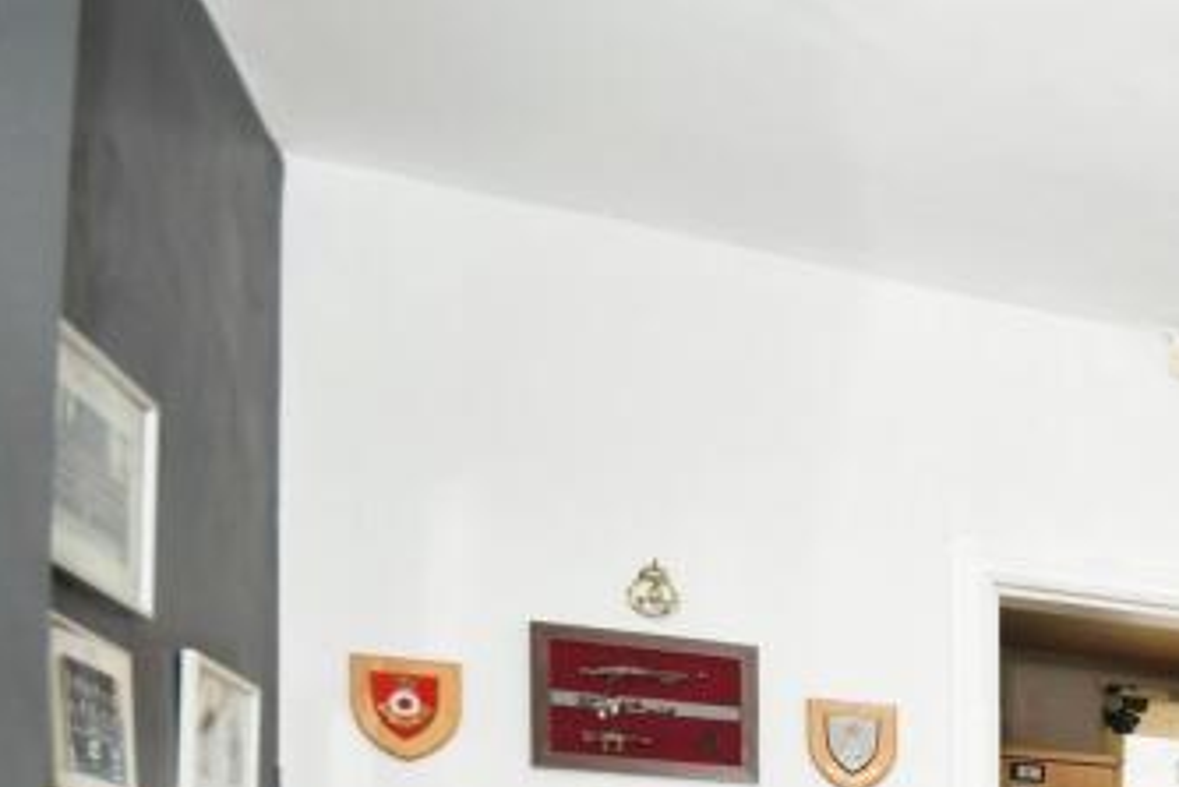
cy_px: 1085
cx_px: 1733
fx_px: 1507
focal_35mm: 46
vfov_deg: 24.6
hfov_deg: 28.8
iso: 400
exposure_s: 1/60
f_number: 8
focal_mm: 10
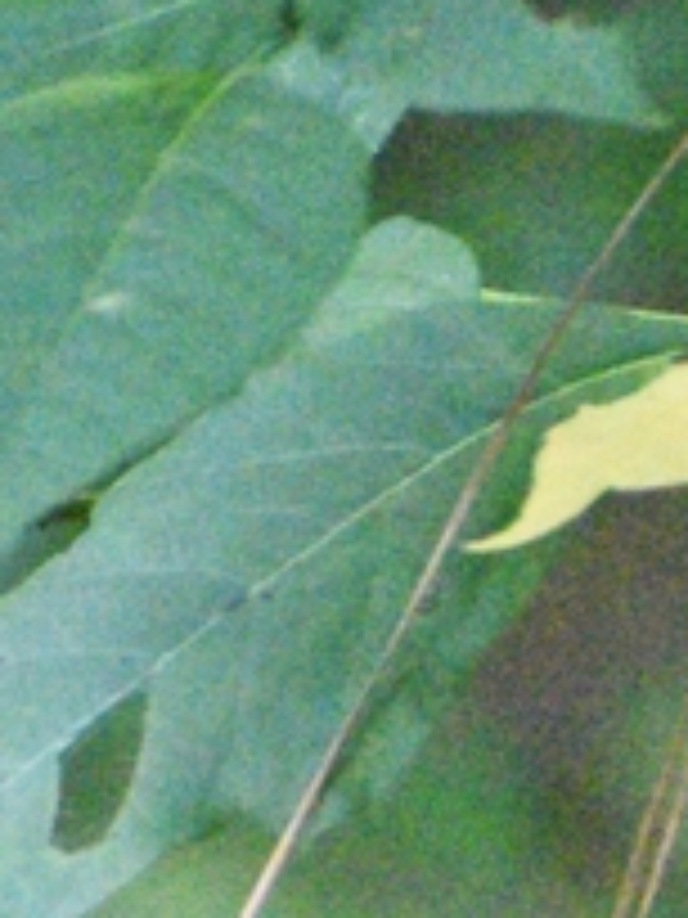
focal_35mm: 1266
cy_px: 2124
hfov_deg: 1.2
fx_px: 33560
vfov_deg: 1.6
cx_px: 1482
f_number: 6.3
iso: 22800
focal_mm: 175
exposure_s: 1/320
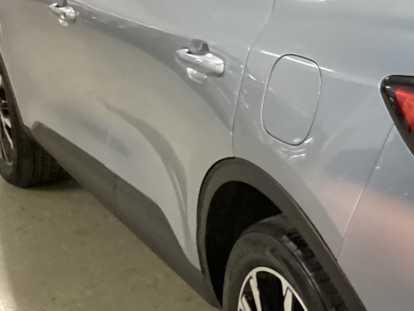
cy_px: 124
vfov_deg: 17.4
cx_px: 510
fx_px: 1017
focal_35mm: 85
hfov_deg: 21.2
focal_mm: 3.3
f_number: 2.4
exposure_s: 1/60
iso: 400
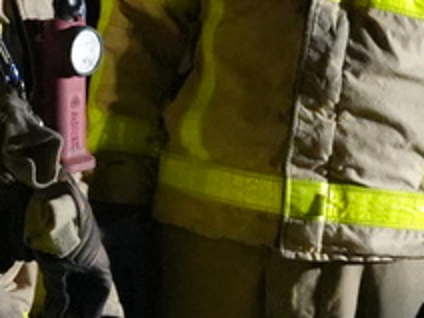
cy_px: 480
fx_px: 2339
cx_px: 30
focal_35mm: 191
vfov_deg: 7.6
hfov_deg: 10.3
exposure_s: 1/60
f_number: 2.8
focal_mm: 24
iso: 12800
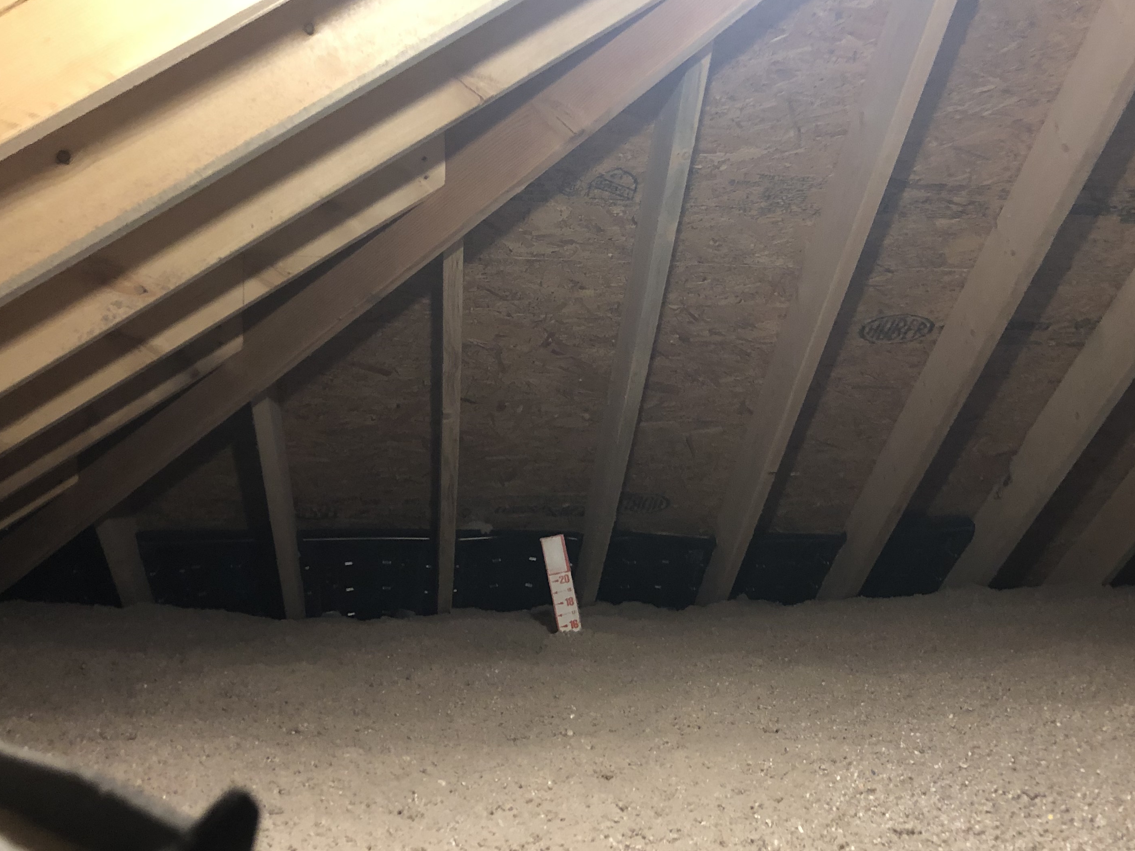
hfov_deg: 46.4
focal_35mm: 40
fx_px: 1312
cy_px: 483
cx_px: 712
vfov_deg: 35.9
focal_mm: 3.99
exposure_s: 1/9
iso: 100
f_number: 1.8
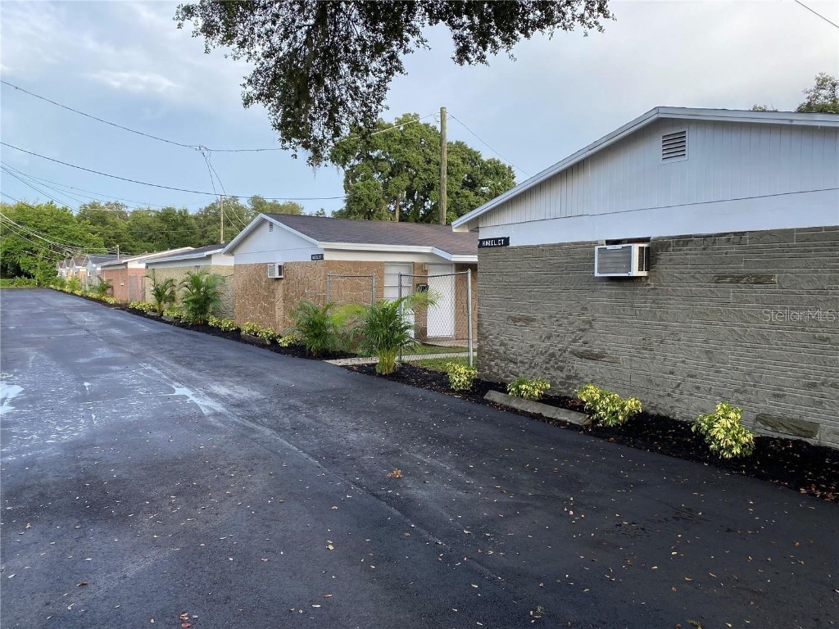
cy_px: 314
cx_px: 420
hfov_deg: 67.3
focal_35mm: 26
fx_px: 630
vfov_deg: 53.1
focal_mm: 4.25
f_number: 1.8
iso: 32
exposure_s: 1/613
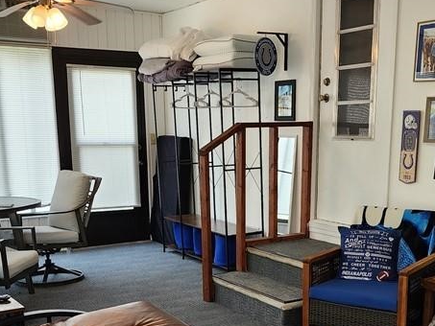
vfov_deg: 27.5
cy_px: 263
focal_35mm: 52
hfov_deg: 36.6
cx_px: 274
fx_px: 654
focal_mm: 6.4
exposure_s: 1/120
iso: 80
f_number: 1.8
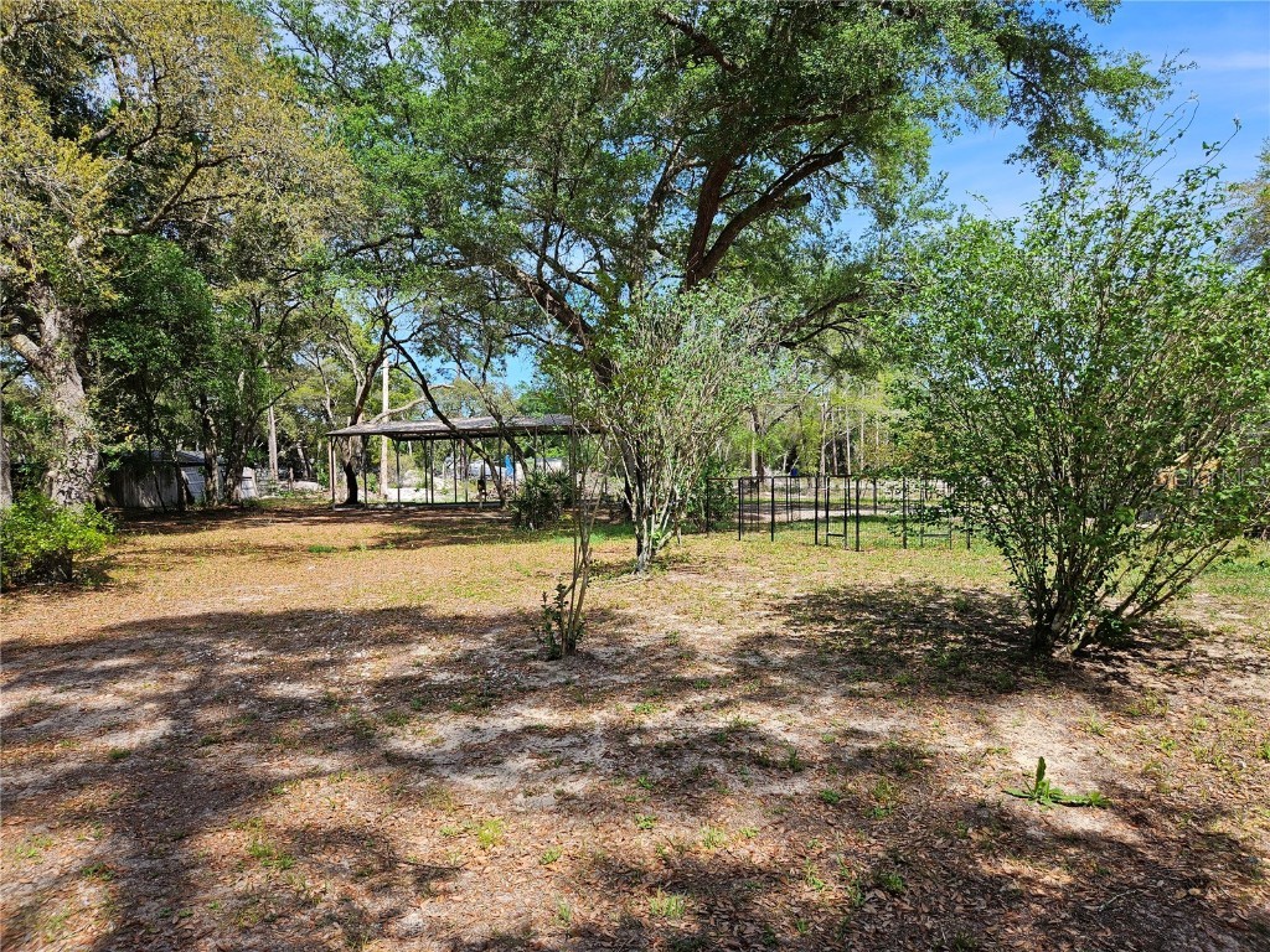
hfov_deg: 73.9
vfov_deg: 58.9
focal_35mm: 23
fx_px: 844
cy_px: 476
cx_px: 635
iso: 25
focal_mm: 5.4
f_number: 1.8
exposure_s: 1/1087
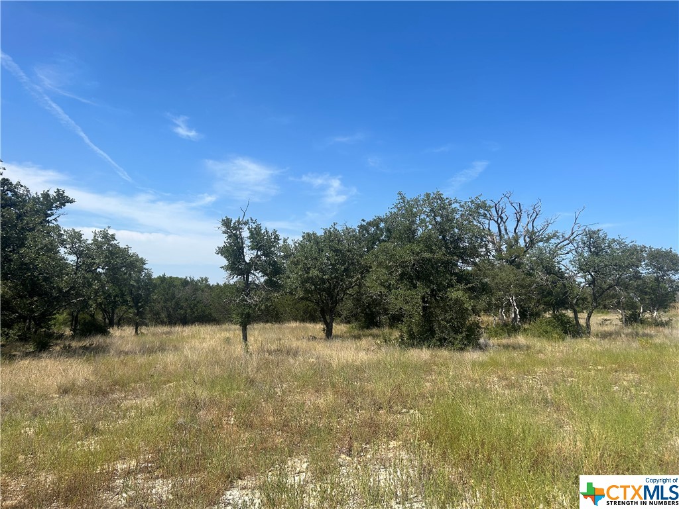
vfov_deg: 53.1
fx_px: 510
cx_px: 340
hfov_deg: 67.3
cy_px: 254
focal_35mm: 26
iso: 50
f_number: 1.5
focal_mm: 5.7
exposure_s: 1/4630
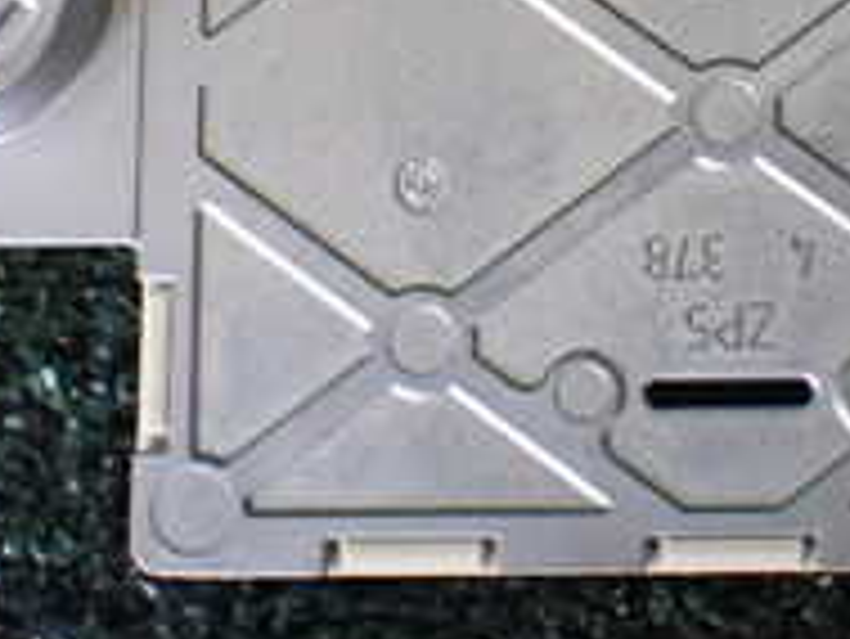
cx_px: 706
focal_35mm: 95
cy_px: 18
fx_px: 2334
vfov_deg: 15.3
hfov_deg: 20.4
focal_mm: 5.4
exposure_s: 1/125
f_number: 2.3
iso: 800
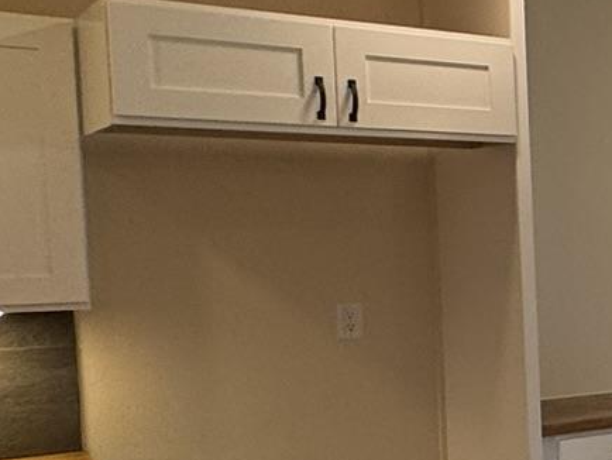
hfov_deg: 20.2
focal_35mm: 66
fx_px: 1168
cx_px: 1127
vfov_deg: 22.2
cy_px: 301
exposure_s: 1/120
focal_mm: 2.22
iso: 64
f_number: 2.2
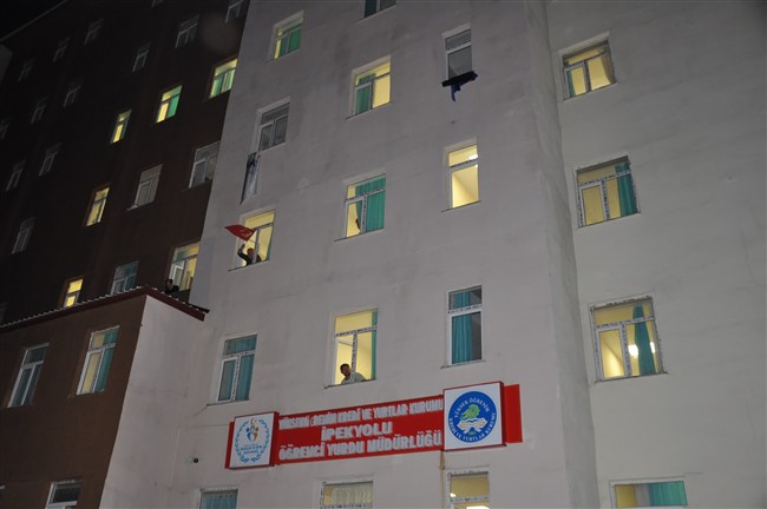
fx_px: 670
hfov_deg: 59.5
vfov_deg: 41.6
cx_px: 384
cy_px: 254
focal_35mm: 32
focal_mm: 21
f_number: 4.5
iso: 1000
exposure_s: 1/60
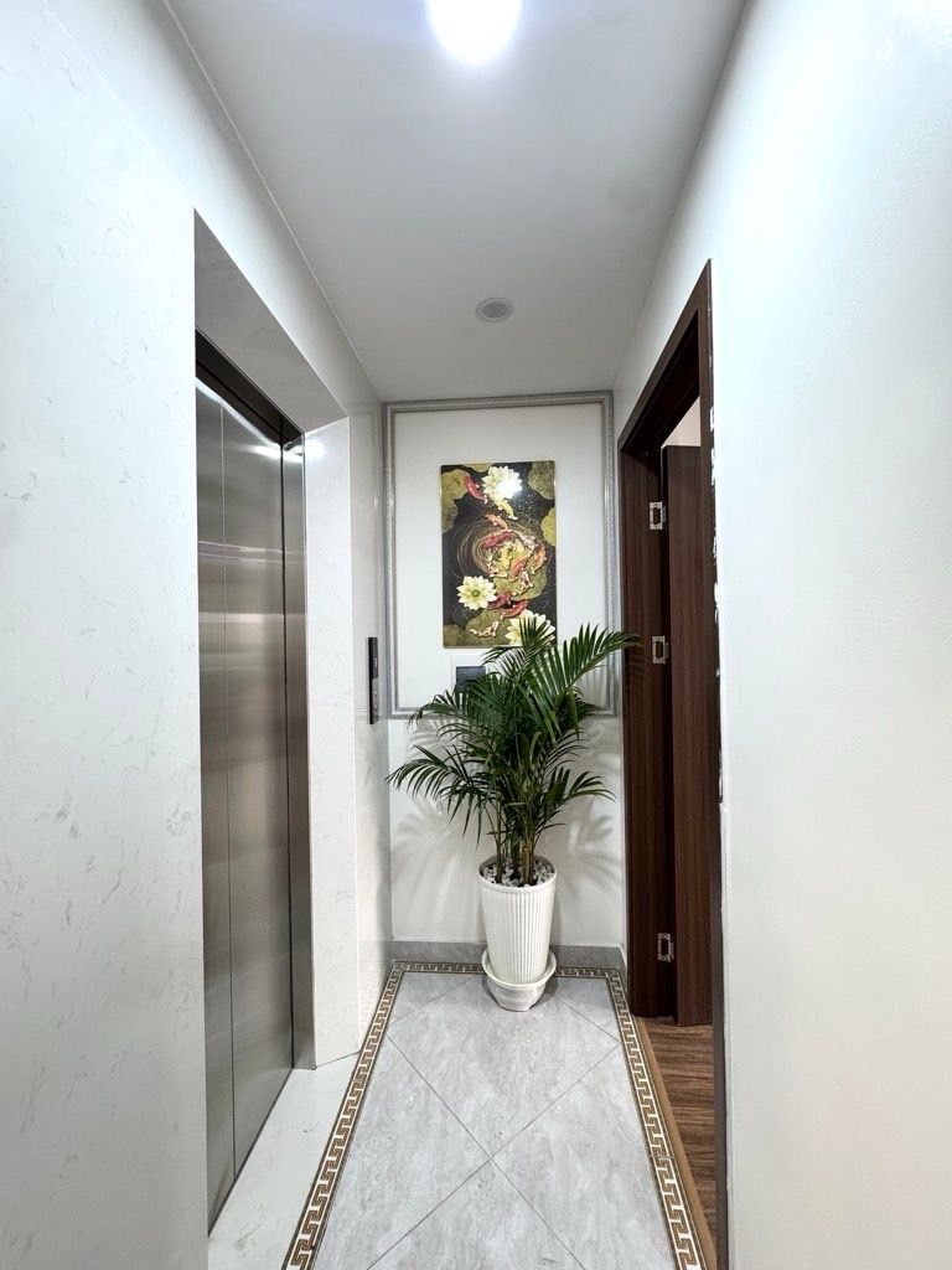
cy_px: 635
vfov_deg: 102.1
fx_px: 513
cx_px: 476
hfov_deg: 85.7
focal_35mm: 14
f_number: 2.2
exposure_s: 1/50
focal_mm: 2.22
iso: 200
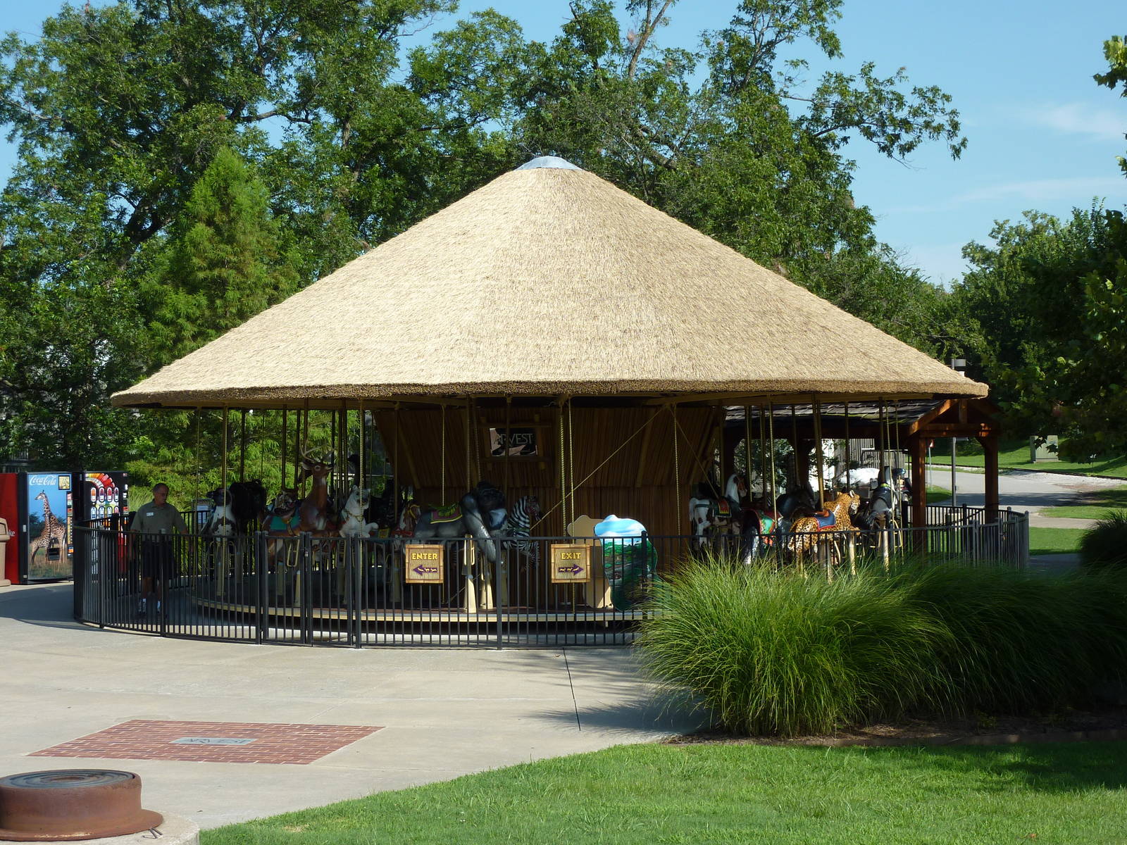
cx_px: 564
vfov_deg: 24.8
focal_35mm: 59
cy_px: 422
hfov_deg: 32.7
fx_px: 1921
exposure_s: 1/500
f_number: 3.9
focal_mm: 9.7
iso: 80
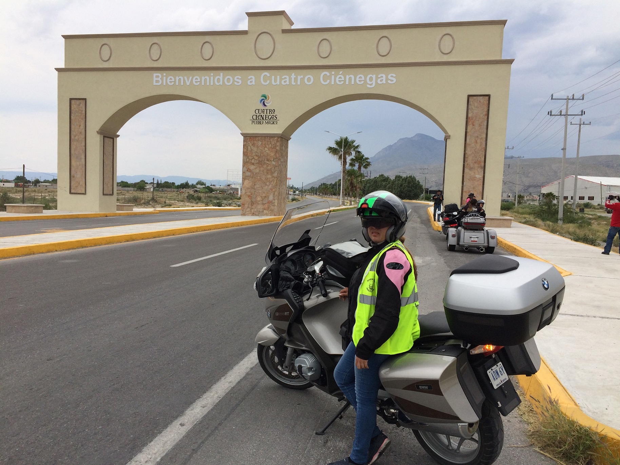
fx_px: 520
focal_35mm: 29
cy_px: 232
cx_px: 310
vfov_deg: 48.2
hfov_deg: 61.6
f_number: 2.2
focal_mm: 4.15
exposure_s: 1/2283
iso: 32
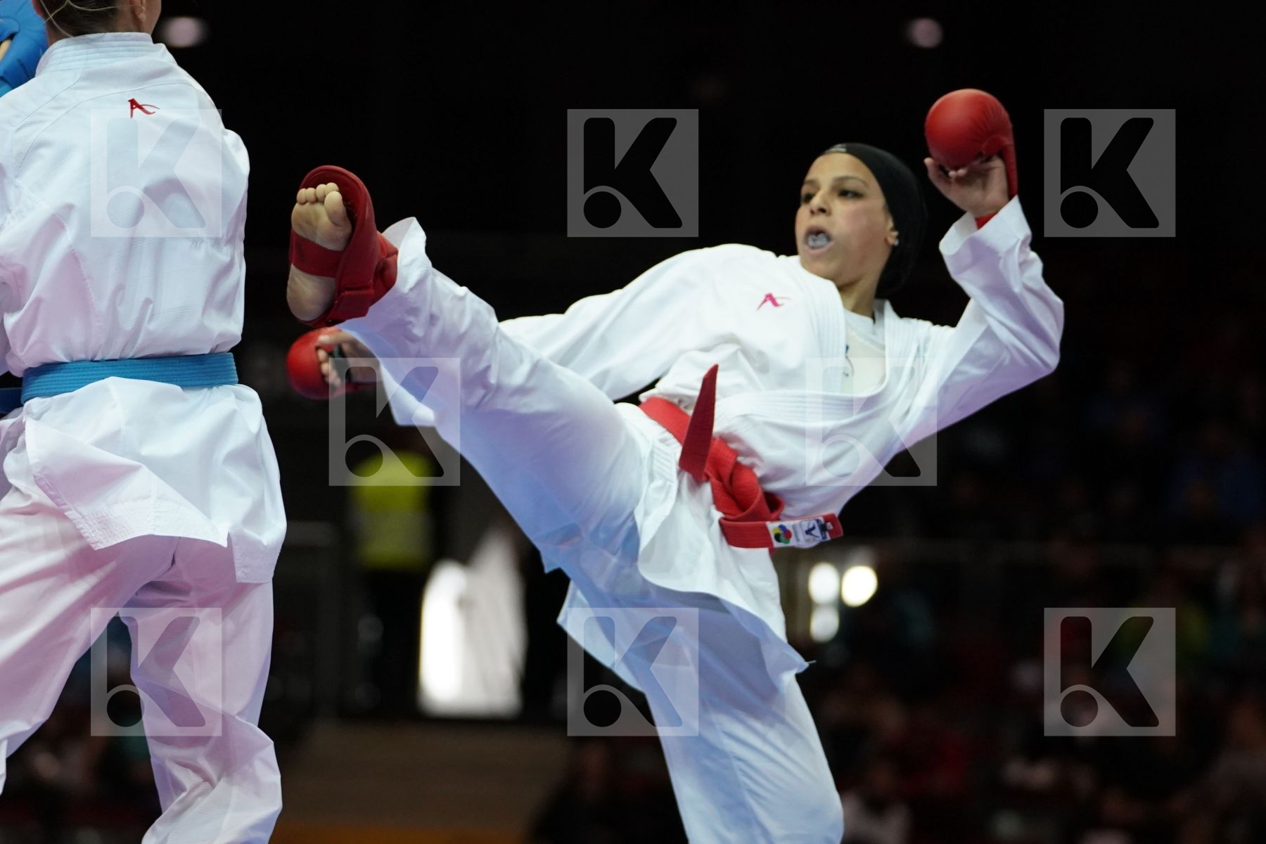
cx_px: 633
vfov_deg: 7.8
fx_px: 6154
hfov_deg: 11.7
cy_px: 422
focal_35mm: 175
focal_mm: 117
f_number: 2.8
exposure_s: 1/1000
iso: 3200
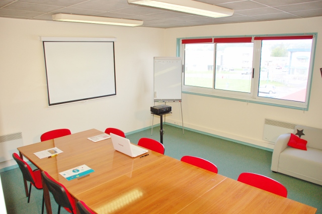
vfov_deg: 47.9
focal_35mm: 27
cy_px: 107
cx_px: 161
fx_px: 241
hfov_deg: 67.4
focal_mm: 18
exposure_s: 1/250
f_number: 3.5
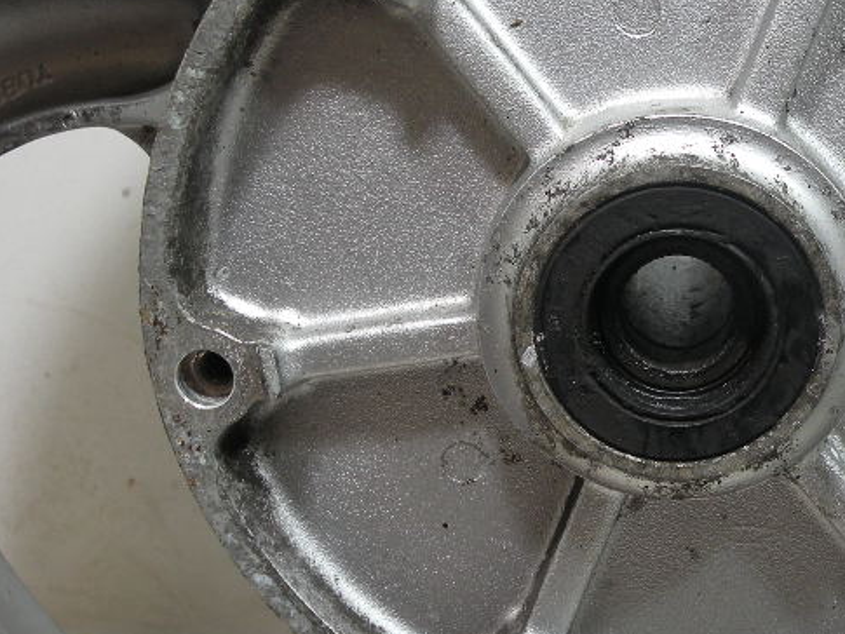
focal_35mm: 57
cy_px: 298
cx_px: 652
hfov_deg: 33.0
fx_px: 1392
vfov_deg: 25.7
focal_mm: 4.7
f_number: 3.2
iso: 64
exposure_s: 1/57.4
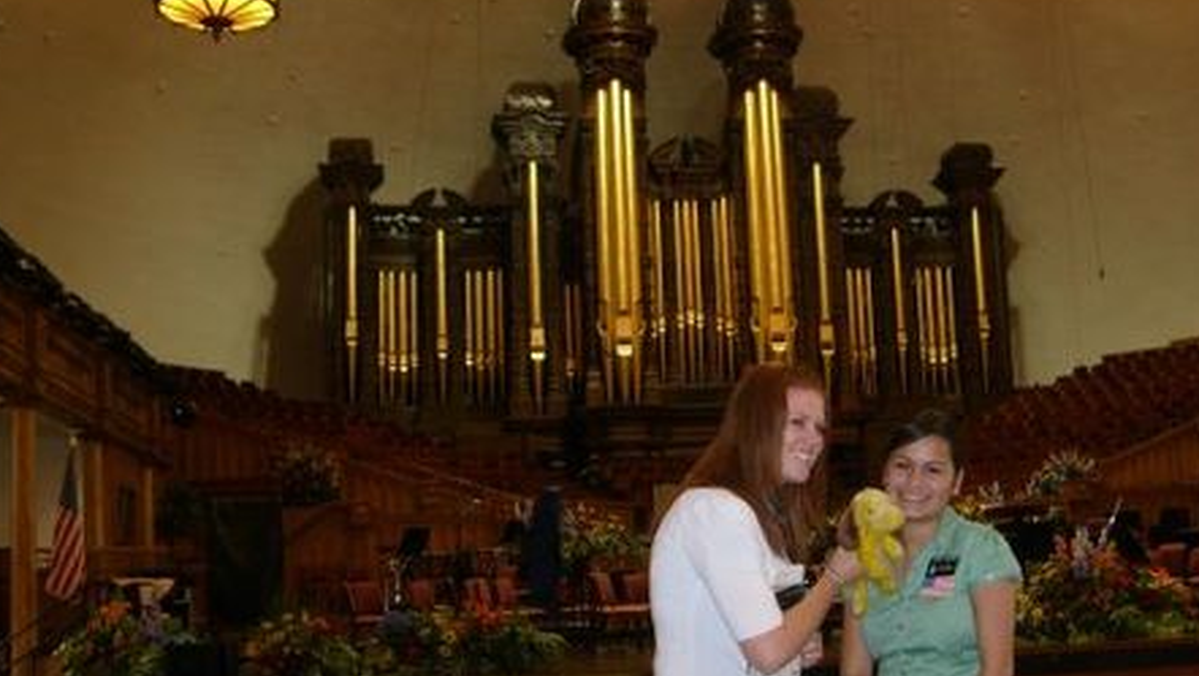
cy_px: 372
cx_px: 680
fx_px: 1463
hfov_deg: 44.5
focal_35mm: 46
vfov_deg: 26.0
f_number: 2.8
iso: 100
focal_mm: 5.8
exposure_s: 1/45
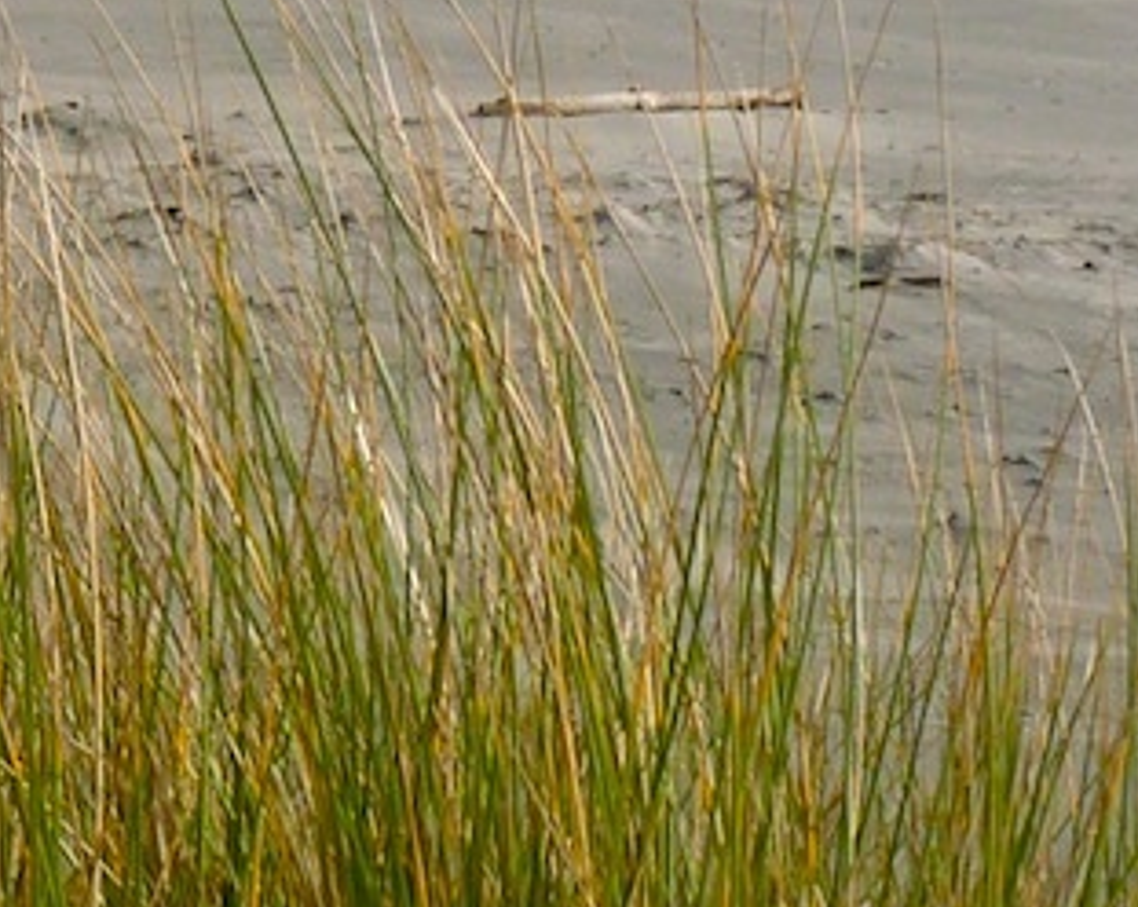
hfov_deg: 10.3
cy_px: -216
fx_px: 6089
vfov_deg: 8.4
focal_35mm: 181
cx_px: -560
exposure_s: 1/500
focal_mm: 7.1
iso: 100
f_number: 7.1
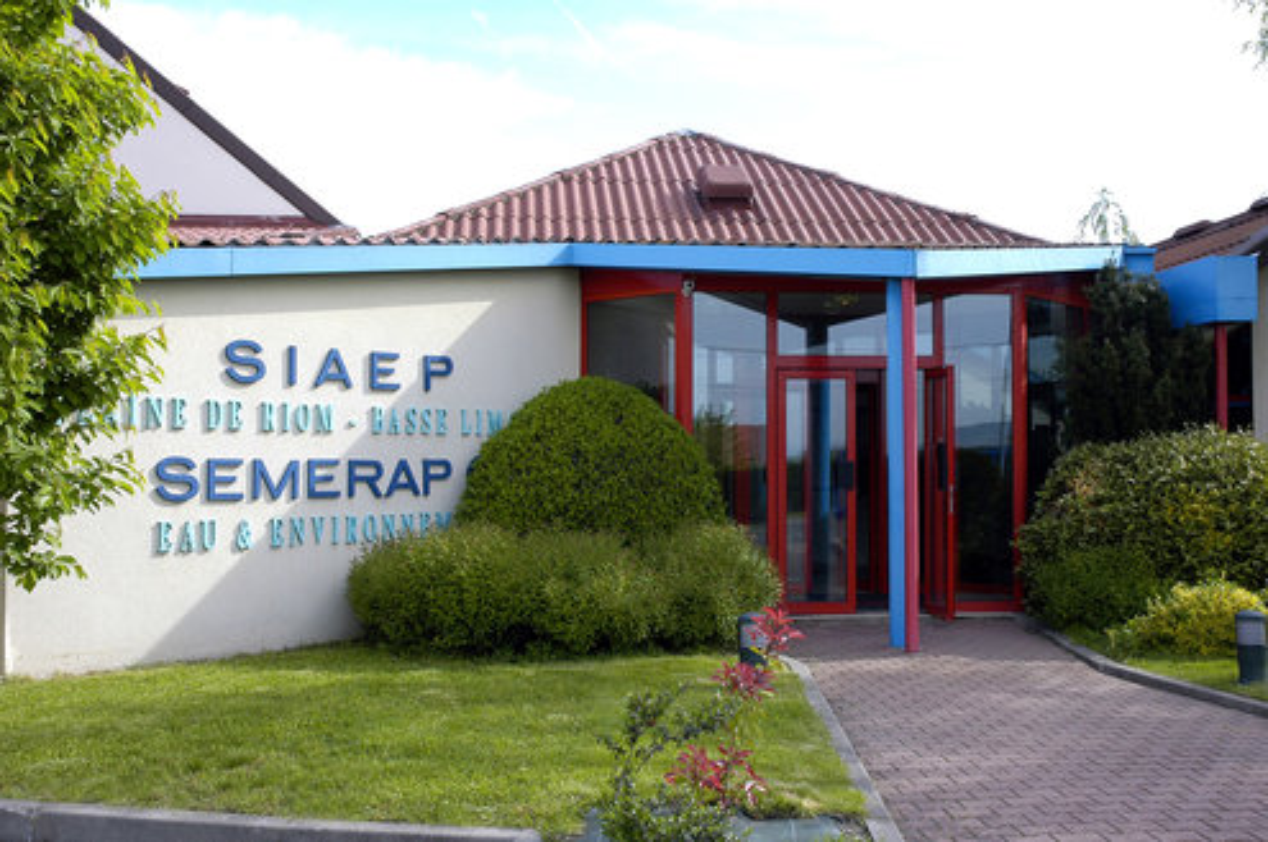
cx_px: 634
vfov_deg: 35.4
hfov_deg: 51.3
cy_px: 421
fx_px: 1319
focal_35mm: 38
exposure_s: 1/100
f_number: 10
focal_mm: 25
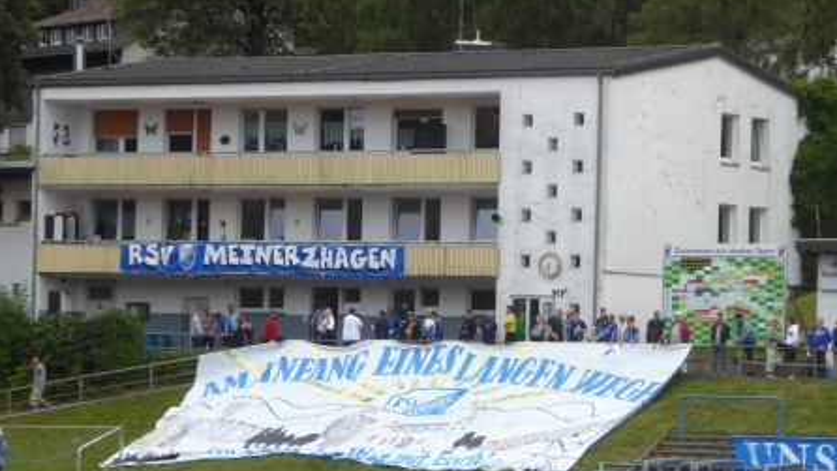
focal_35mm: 189
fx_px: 4195
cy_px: 296
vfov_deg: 6.4
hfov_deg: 11.4
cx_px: 418
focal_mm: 30.9
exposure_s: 1/160
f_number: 5.6
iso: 80
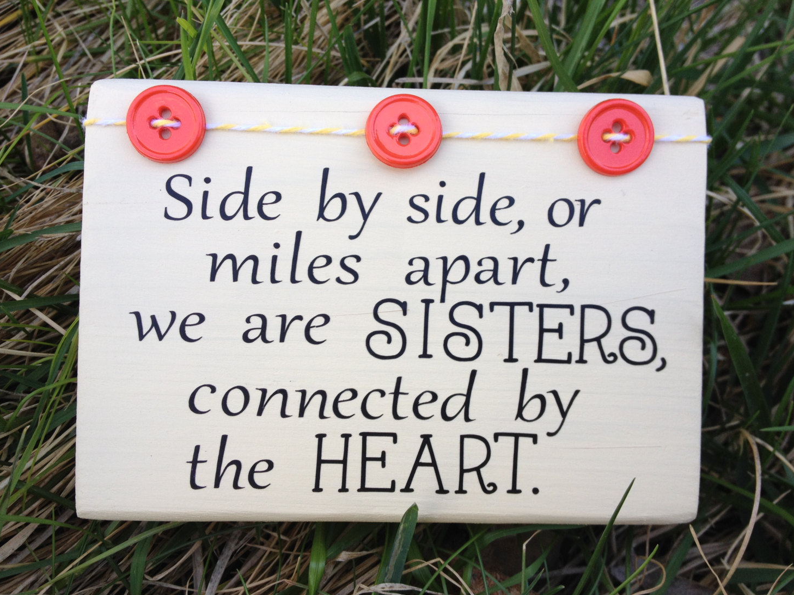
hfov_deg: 51.3
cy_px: 301
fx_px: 826
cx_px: 402
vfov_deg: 39.7
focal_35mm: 36
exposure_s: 1/170
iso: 50
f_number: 2.4
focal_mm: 4.28
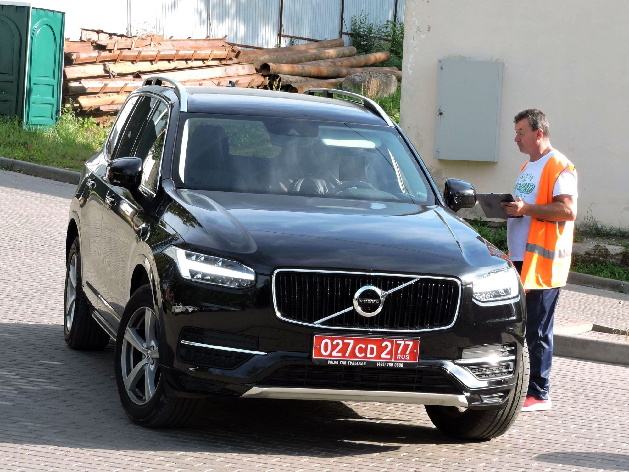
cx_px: 314
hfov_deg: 18.7
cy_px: 236
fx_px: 1908
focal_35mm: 105
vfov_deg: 14.1
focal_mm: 18.8
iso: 100
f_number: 4.8
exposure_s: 1/160
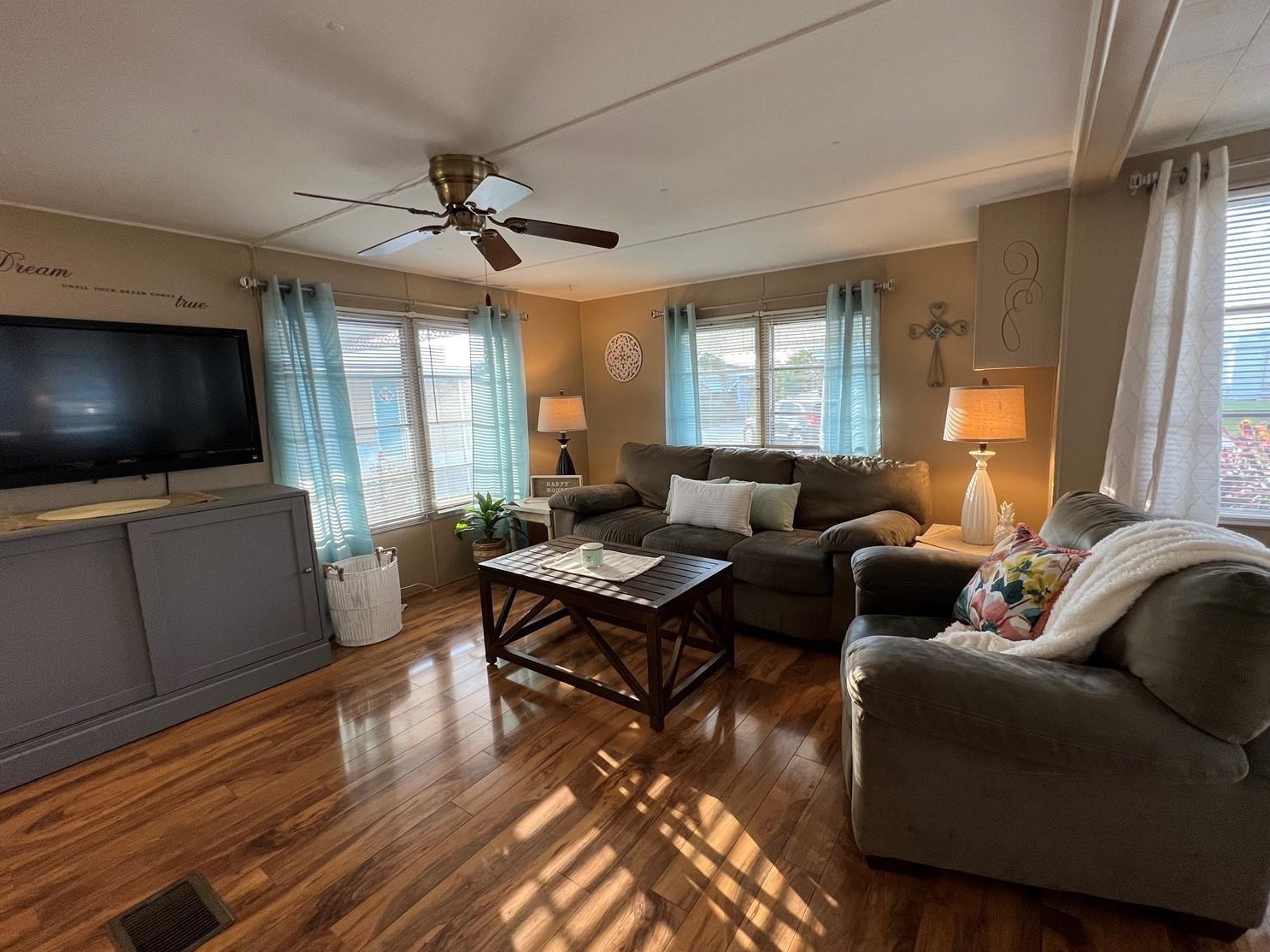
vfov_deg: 85.7
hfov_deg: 101.9
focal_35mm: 14
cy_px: 468
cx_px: 679
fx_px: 514
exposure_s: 1/120
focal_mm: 1.57
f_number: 1.8
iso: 125
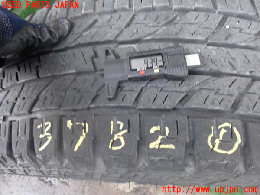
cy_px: 98
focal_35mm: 30
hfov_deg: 60.0
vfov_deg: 46.8
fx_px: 225
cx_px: 130
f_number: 2.3
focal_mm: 5.4
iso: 250
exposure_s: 1/30
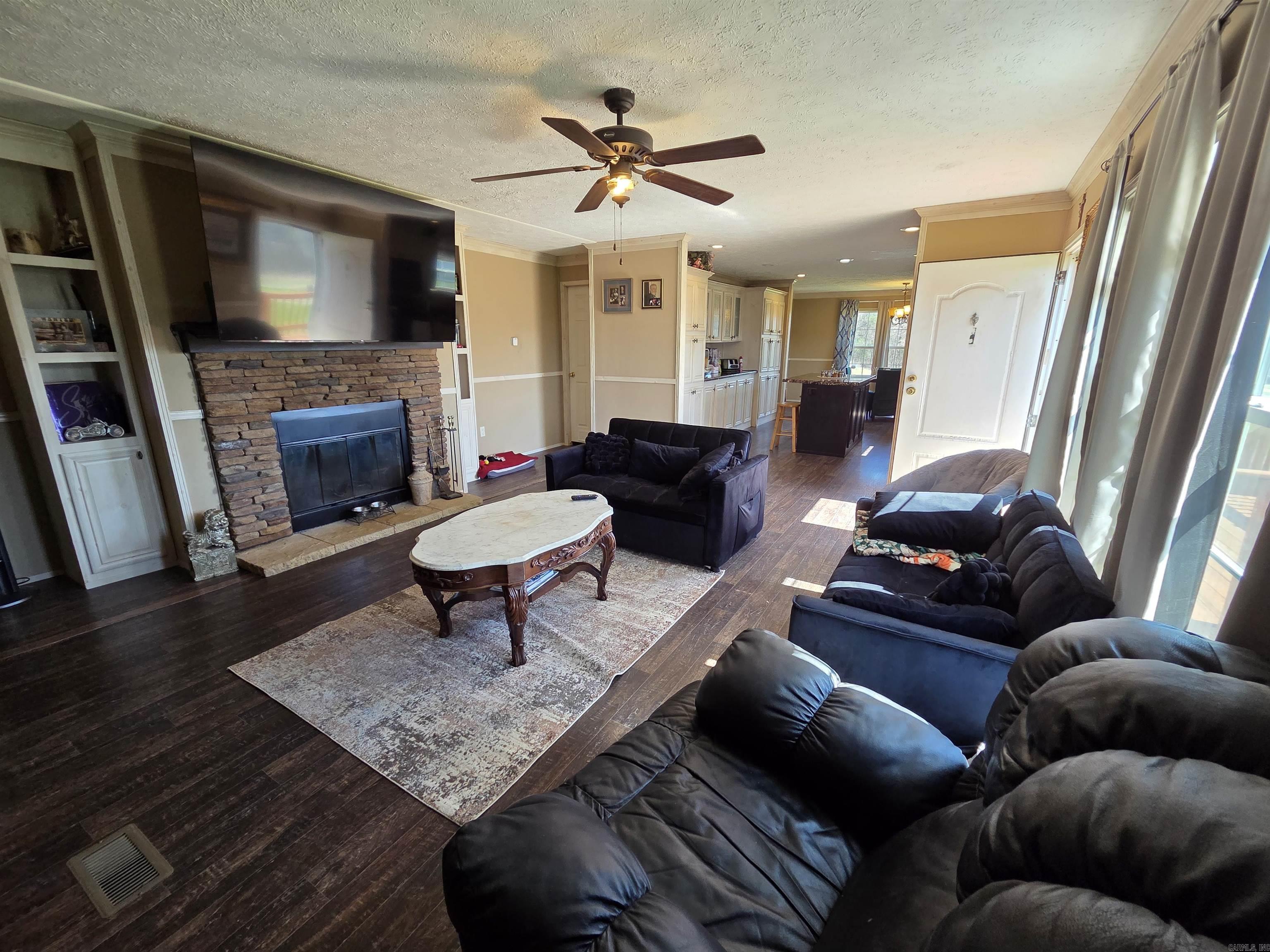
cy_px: 476
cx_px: 635
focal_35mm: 13
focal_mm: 2.2
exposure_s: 1/120
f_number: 2.2
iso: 160
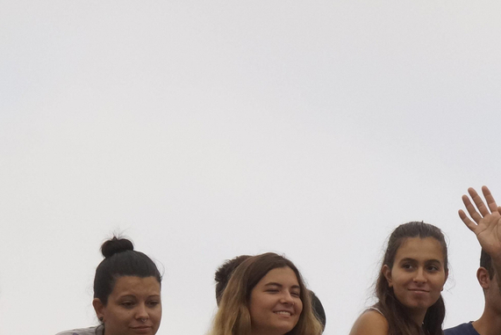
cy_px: 417
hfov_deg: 6.1
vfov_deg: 4.1
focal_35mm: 336
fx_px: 4677
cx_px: 540
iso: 800
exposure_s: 1/1000
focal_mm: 80
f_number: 9
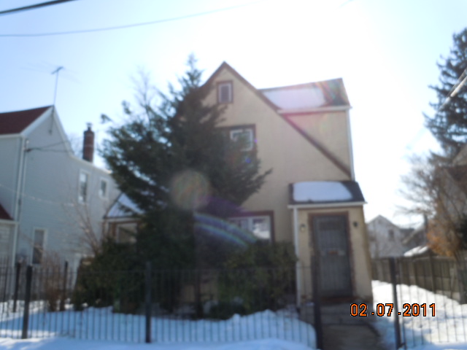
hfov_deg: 63.4
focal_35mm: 28
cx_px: 234
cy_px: 175
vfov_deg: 49.7
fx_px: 378
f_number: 3.7
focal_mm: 5
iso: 100
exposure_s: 1/800
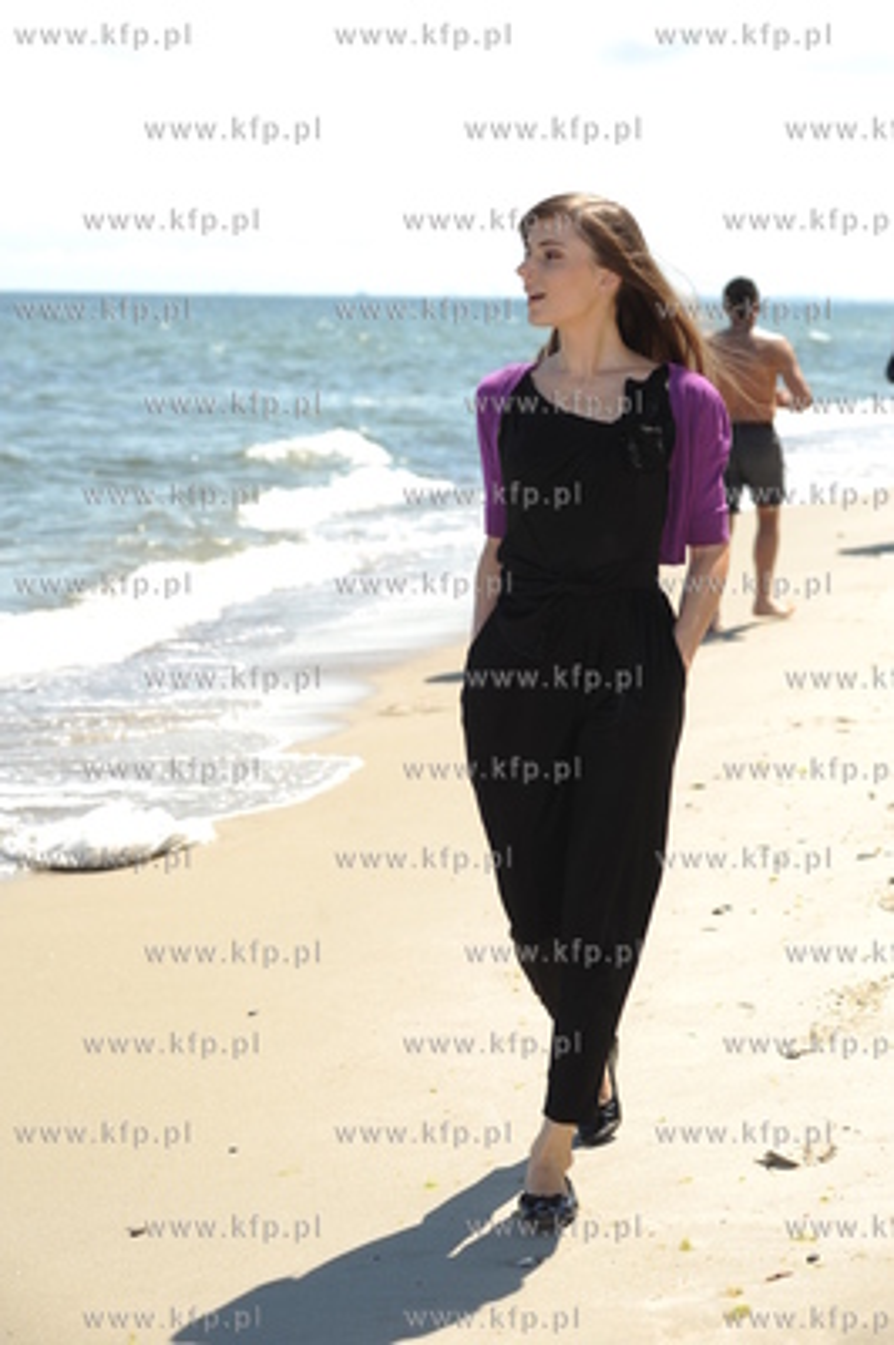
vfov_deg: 23.9
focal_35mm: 85
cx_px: 447
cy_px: 672
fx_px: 3171
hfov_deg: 16.0
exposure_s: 1/640
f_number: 5.6
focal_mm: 85
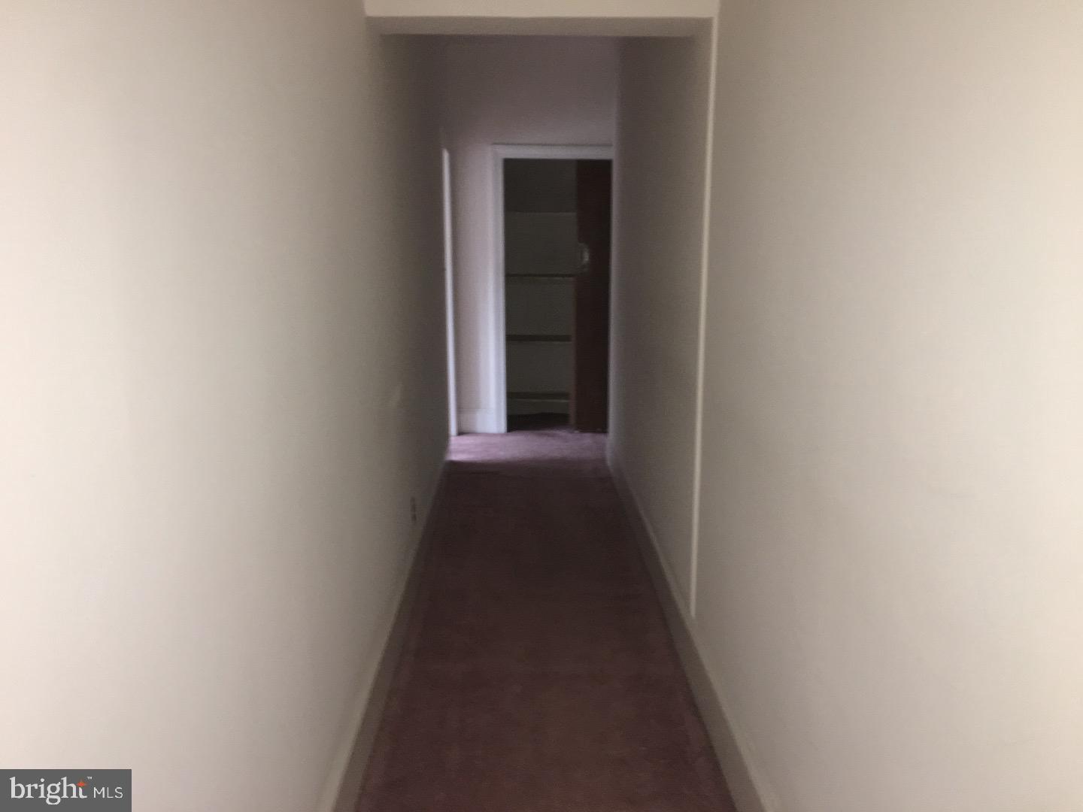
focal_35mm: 29
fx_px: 907
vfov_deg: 48.2
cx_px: 542
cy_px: 406
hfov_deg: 61.7
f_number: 2.2
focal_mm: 4.15
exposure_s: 1/16
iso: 100
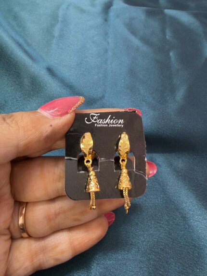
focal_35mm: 24
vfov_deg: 71.6
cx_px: 104
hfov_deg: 56.8
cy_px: 138
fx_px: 191
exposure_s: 1/50
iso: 500
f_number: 2.2
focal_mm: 2.22
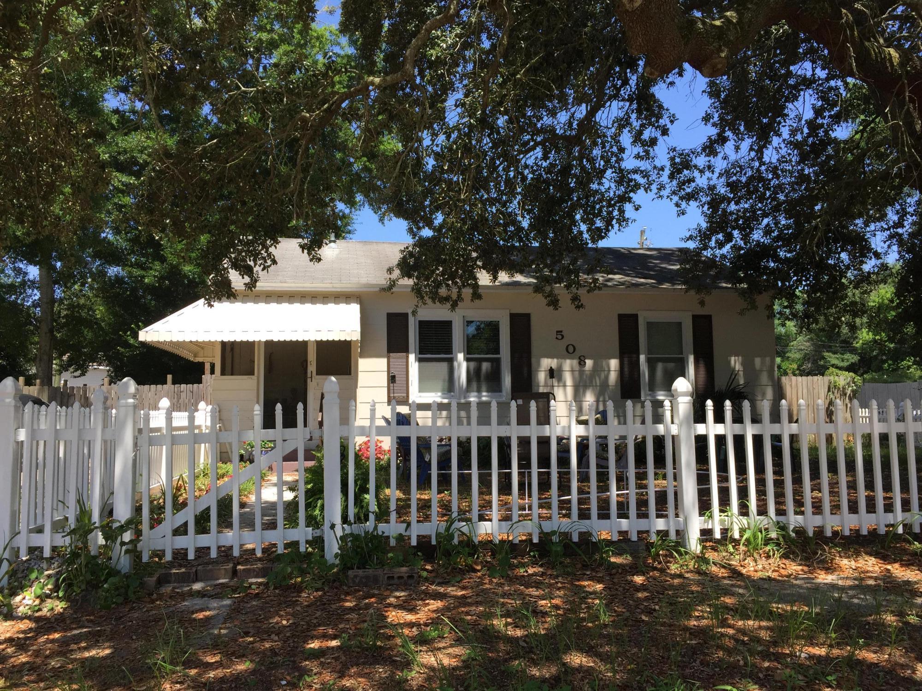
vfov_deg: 48.2
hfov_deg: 61.7
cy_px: 346
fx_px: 772
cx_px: 461
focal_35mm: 29
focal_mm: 4.15
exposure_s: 1/807
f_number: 2.2
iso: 32
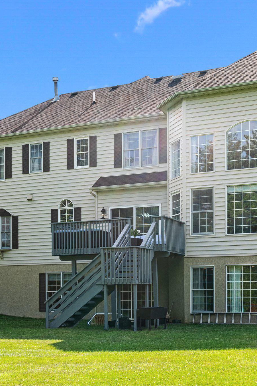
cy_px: 192
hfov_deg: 25.5
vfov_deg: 37.5
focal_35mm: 53
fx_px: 567
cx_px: 130
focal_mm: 35
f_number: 8
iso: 400
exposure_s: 1/400
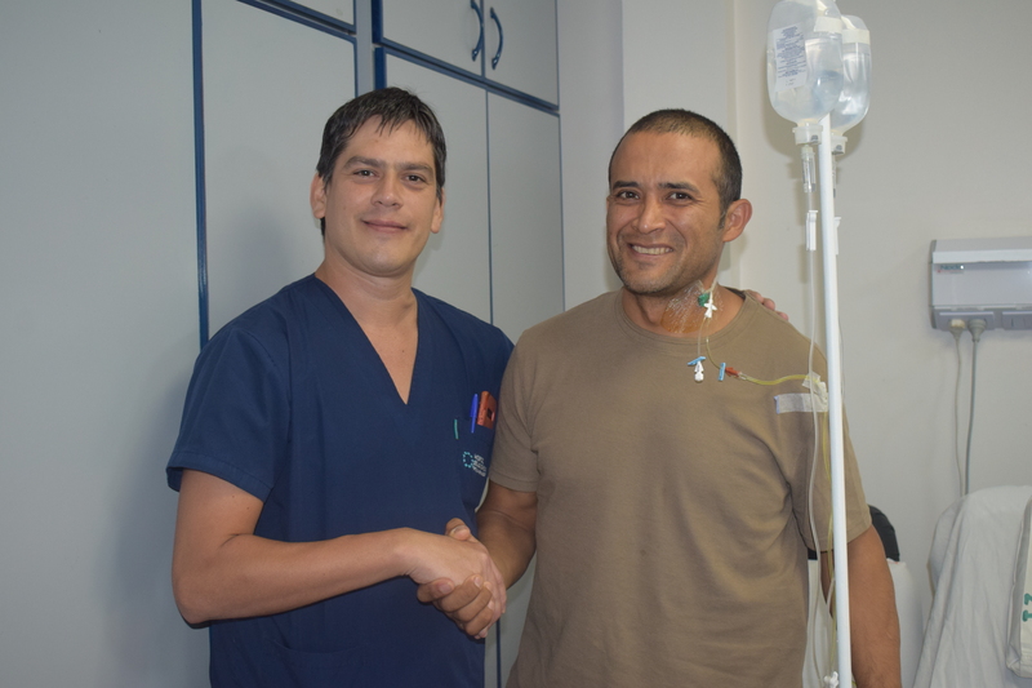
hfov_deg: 45.0
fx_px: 1247
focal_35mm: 44
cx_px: 516
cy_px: 344
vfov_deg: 30.8
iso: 800
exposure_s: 1/100
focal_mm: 29
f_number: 5
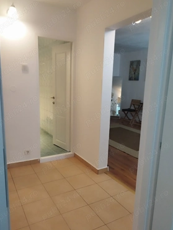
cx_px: 83
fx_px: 193
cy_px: 121
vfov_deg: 61.6
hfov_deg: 48.2
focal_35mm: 29
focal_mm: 4.7
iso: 97
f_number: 1.79
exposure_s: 1/50
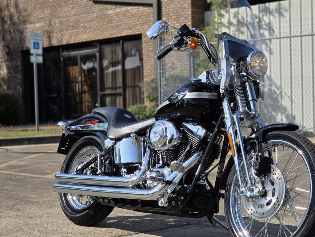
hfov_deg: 23.0
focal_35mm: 85
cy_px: 127
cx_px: 191
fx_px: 774
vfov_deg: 17.4
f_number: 2.4
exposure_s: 1/2283
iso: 50
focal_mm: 7.9
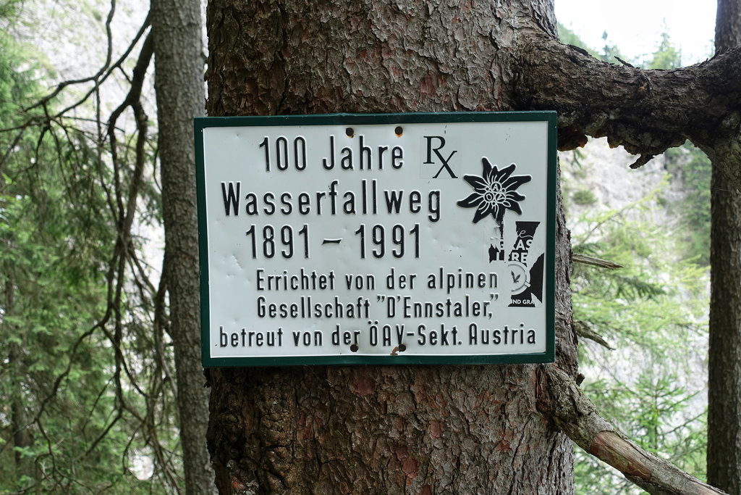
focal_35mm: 34
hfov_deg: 55.8
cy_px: 248
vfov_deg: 38.9
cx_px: 370
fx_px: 700
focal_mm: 12.35
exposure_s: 1/80
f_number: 3.2
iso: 125
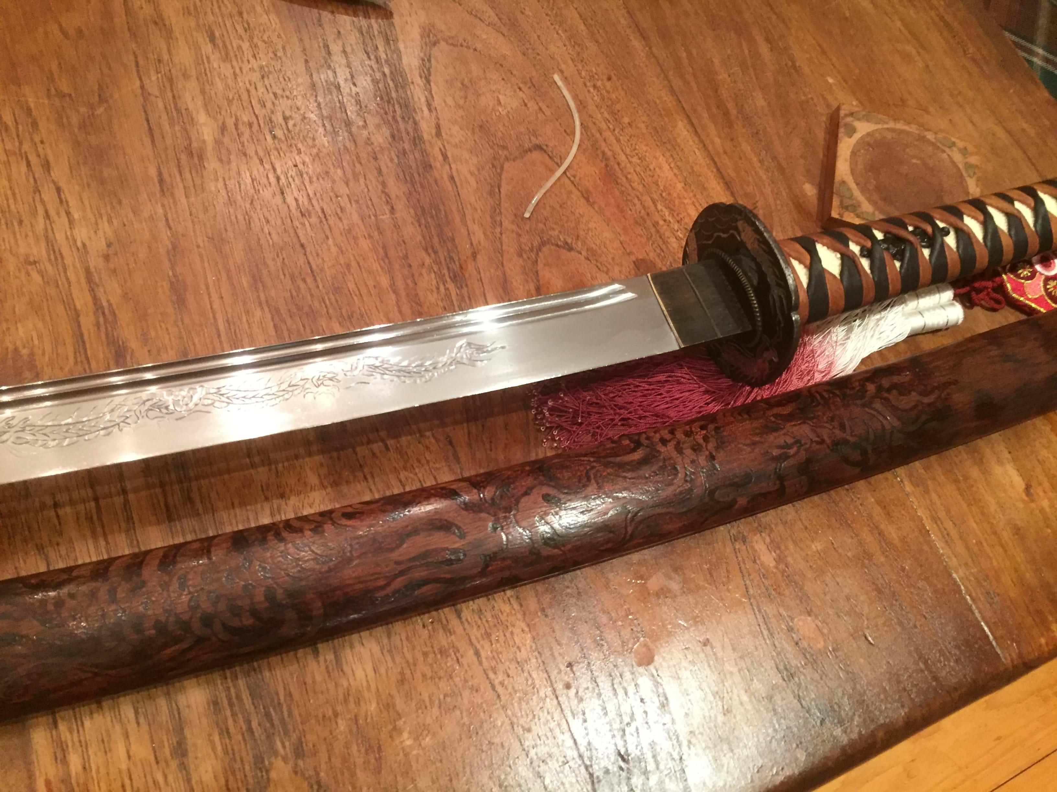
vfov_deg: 48.2
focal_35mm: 29
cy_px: 396
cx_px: 528
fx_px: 886
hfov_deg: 61.7
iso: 250
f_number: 2.2
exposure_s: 1/17
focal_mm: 4.15
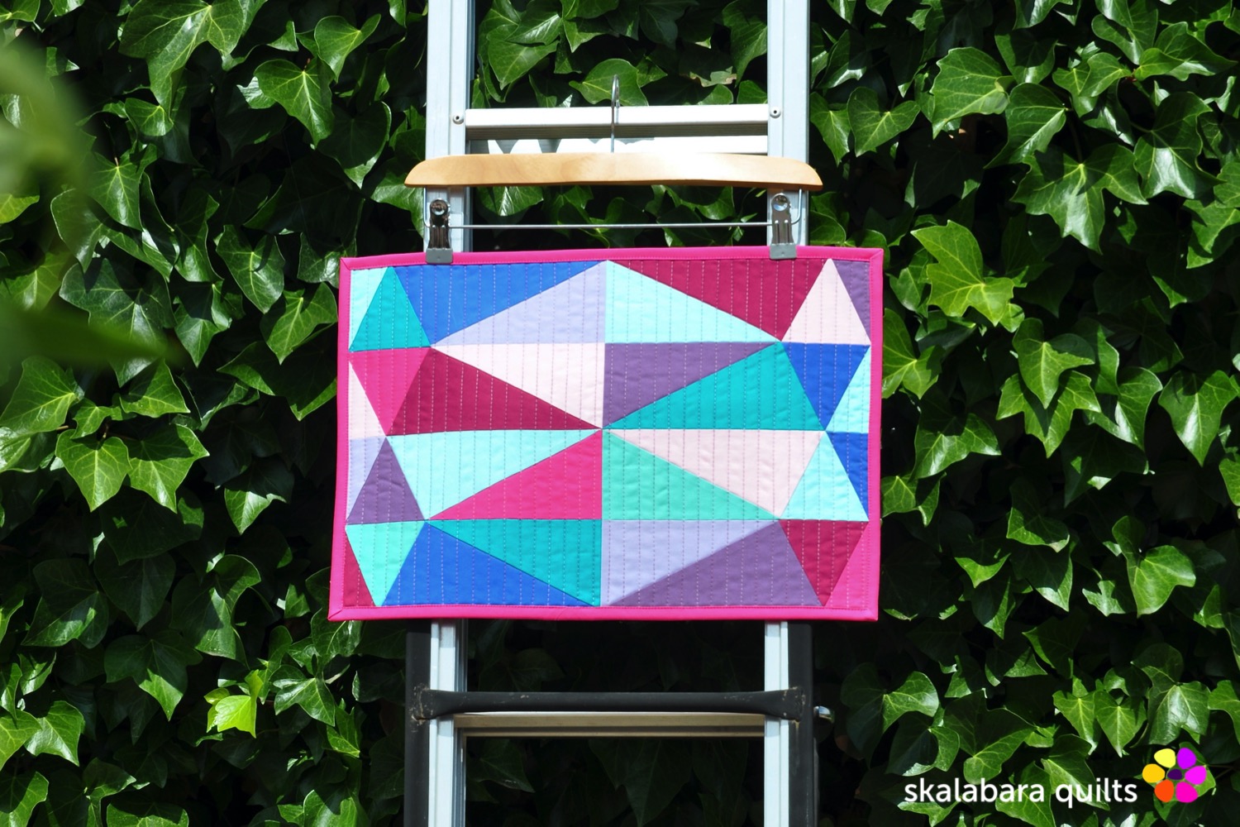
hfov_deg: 16.1
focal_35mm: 128
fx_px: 4391
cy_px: 414
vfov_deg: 10.8
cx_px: 620
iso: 200
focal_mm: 85
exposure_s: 1/400
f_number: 10
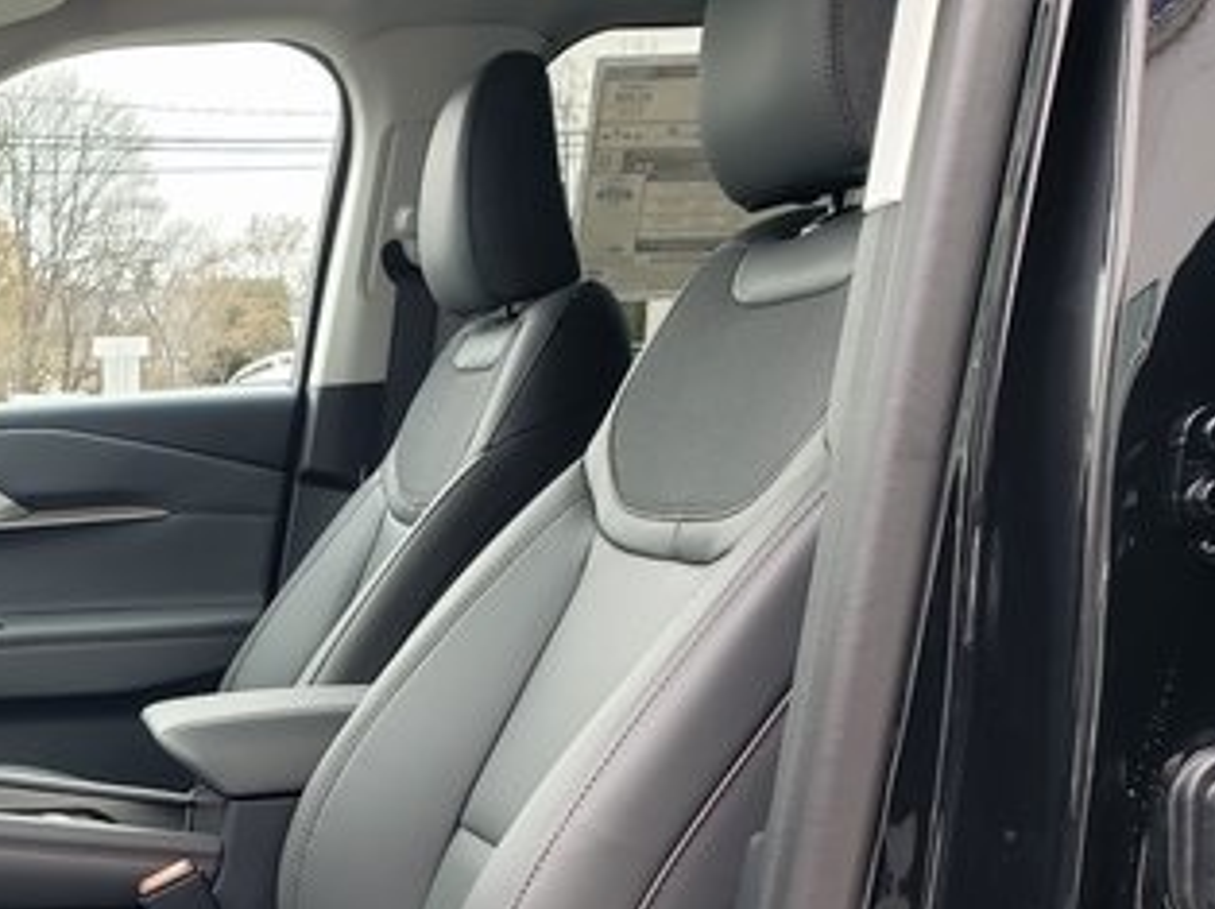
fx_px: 1859
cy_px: 924
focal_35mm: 53
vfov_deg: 26.0
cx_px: 101
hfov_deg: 34.0
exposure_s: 1/45
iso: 80
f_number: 2.4
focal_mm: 4.3
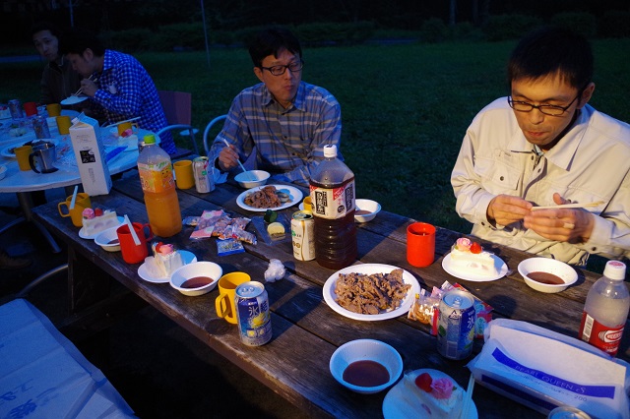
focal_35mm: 27
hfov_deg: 67.4
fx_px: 472
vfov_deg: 47.9
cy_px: 210
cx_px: 315
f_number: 3.5
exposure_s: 1/50
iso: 1600
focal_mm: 18
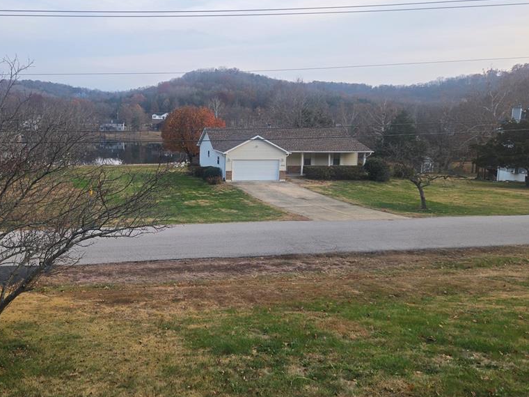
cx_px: 181
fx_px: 474
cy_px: 180
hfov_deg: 57.2
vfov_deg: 45.4
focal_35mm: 31
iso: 25
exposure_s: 1/243
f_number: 1.8
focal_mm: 5.4
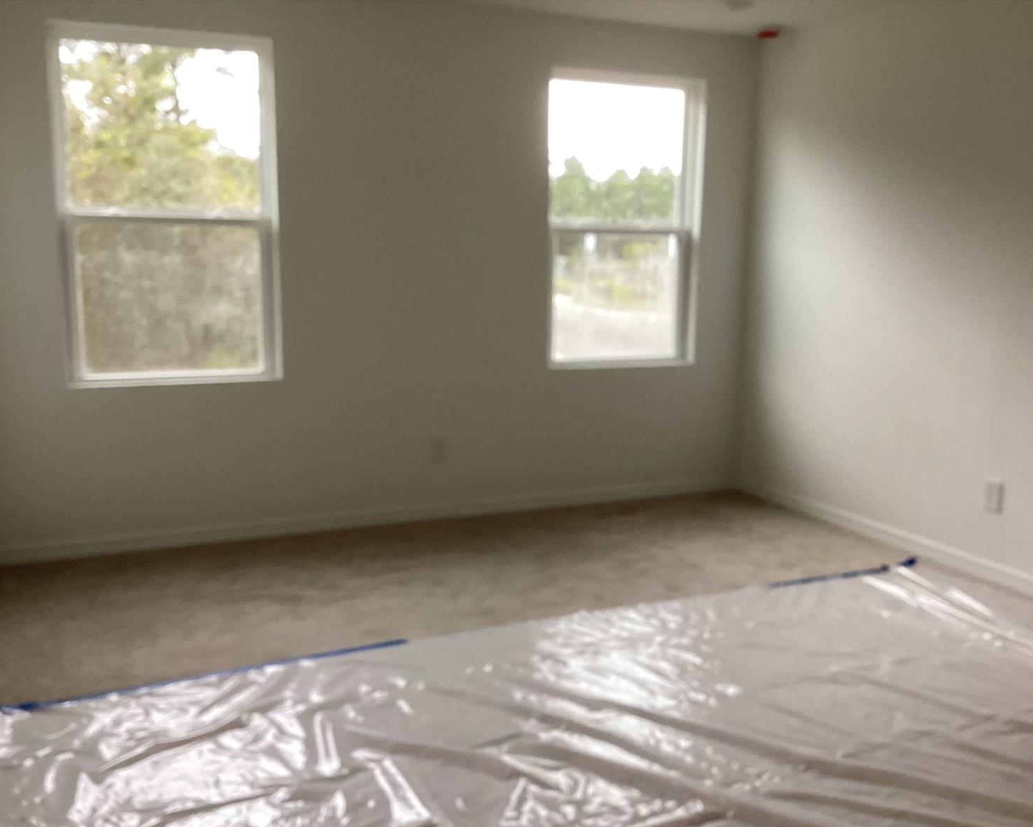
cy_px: 421
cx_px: 544
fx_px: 1009
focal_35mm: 33
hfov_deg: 54.2
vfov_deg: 44.5
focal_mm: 3.3
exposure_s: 1/60
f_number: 2.4
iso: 160
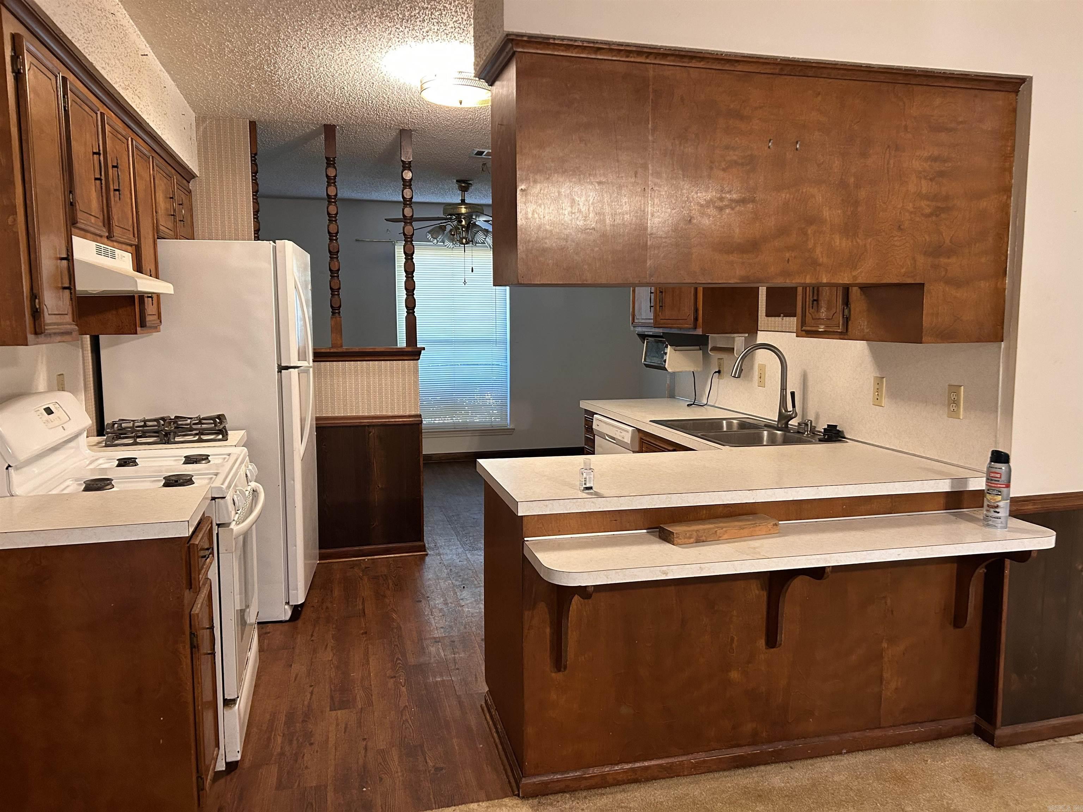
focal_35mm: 26
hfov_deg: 67.3
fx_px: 813
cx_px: 542
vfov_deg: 53.1
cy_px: 406
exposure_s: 1/60
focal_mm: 5.7
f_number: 1.5
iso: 320
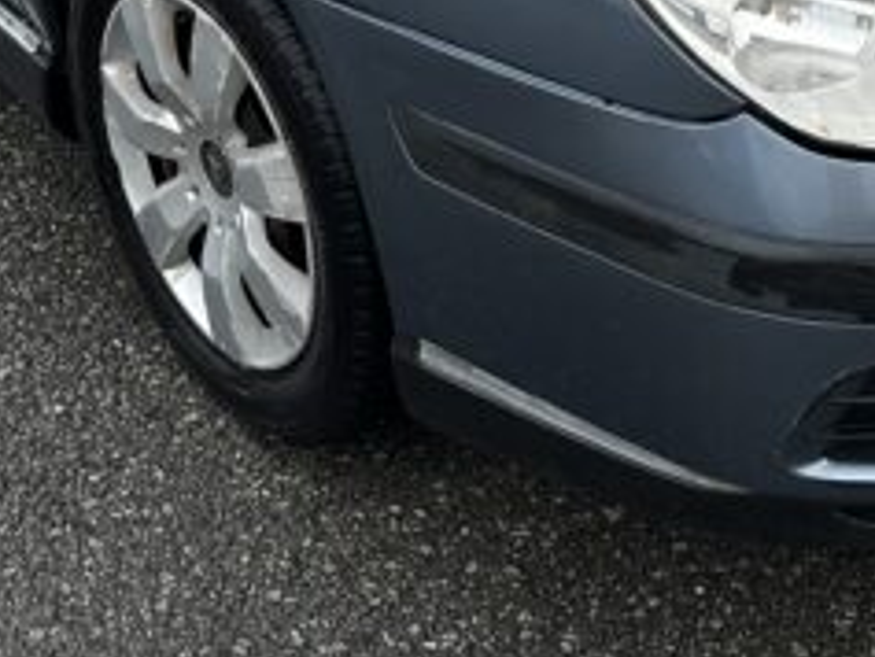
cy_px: -388
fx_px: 2049
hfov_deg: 23.9
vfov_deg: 16.3
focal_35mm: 81
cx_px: 650
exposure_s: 1/1412
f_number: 1.78
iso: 80
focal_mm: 6.86
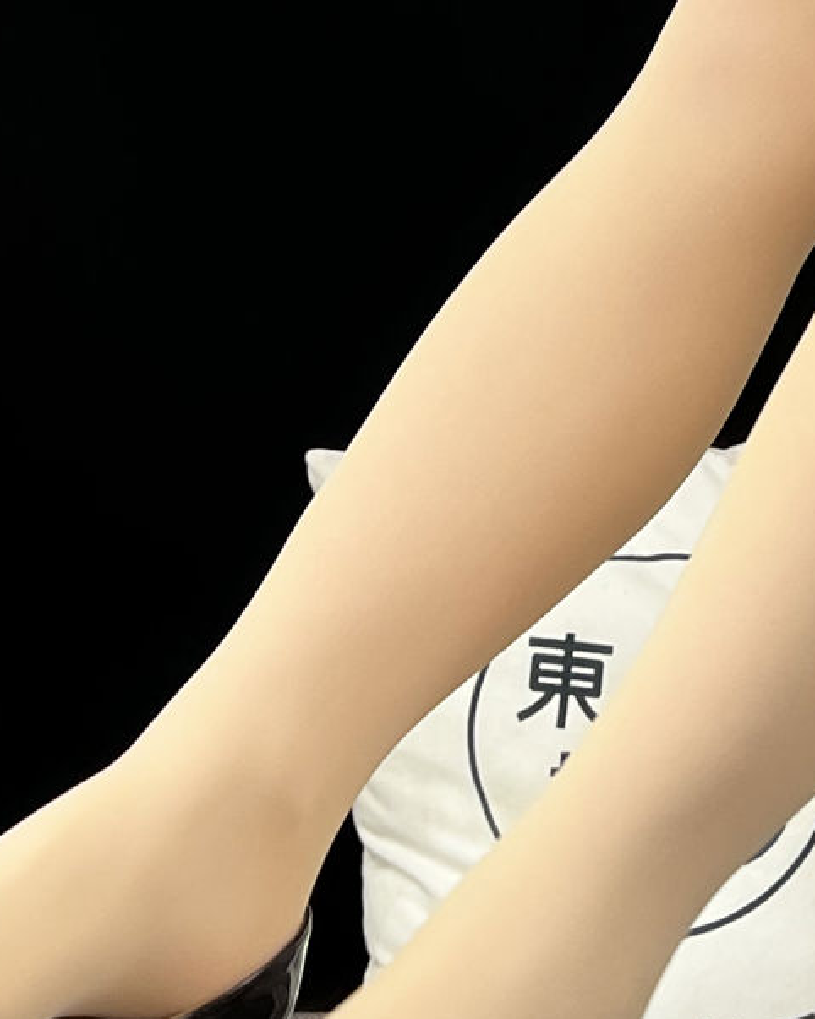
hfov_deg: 15.0
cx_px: 834
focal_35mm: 101
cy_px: -135
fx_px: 3047
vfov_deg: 18.2
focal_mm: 5.7
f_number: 1.5
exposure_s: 1/105
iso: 125
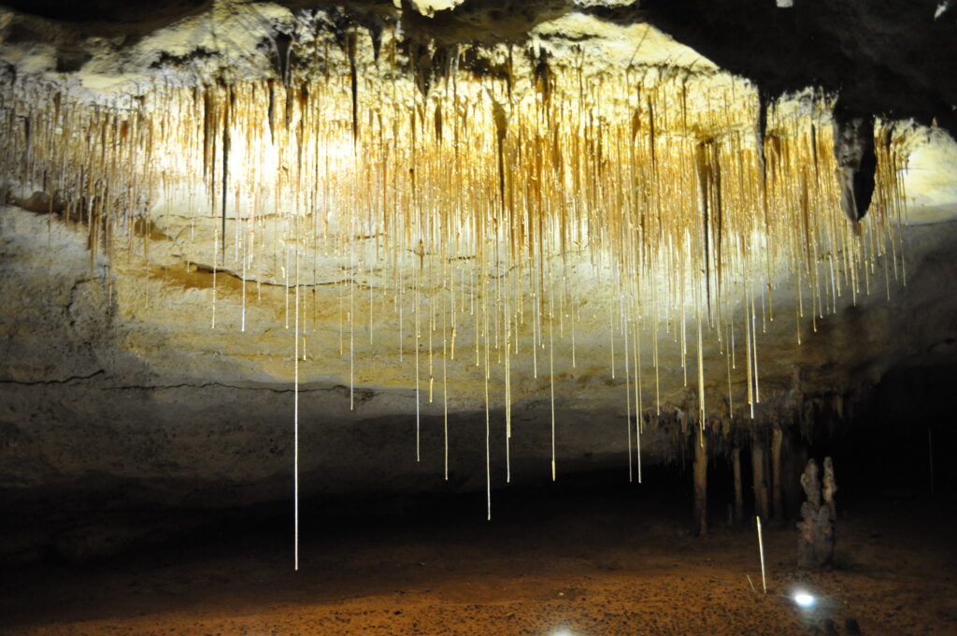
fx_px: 796
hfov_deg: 62.0
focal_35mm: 30
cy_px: 318
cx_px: 478
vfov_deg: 43.5
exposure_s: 1/4
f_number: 3.8
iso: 1600
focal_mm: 20
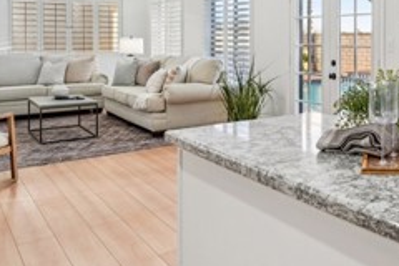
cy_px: 42
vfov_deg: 32.2
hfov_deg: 44.2
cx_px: 357
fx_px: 443
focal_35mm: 40
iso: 400
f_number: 8
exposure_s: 1/30
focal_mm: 15
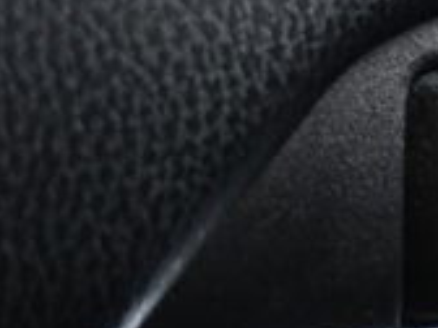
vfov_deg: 7.8
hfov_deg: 10.0
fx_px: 2404
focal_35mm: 190
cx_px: 707
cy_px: 150
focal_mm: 35
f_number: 4.5
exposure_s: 1/60
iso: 4500
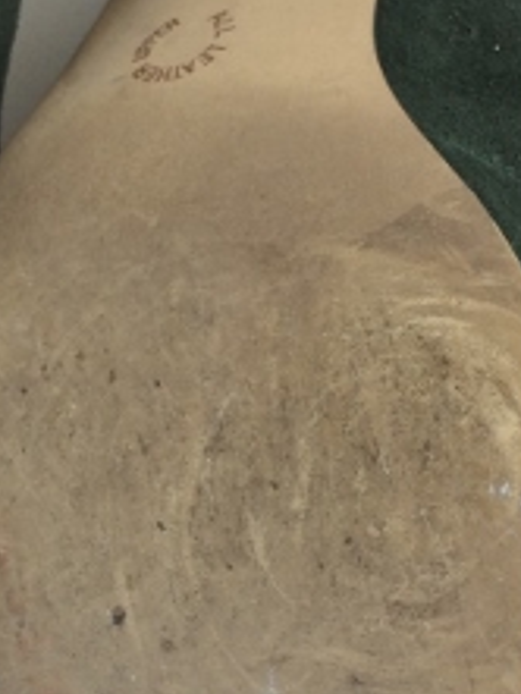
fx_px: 1684
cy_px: 336
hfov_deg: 17.6
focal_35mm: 84
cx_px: 311
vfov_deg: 23.3
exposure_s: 1/60
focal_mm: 4.15
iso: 40
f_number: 2.2
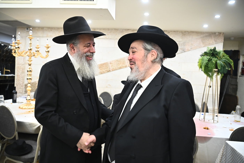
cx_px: 122
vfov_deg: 43.6
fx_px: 203
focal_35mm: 30
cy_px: 82
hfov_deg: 62.0
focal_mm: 30
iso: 3200
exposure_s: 1/200
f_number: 3.5
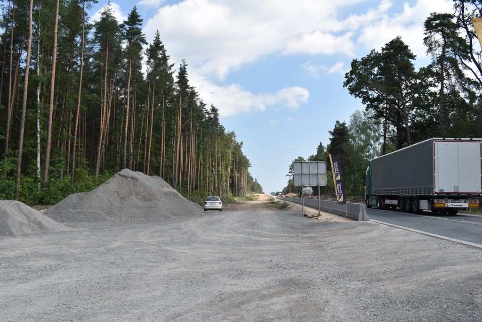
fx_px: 442
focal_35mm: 33
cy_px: 161
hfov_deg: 57.2
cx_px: 241
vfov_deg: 40.0
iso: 100
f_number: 8
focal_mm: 22
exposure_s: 1/200
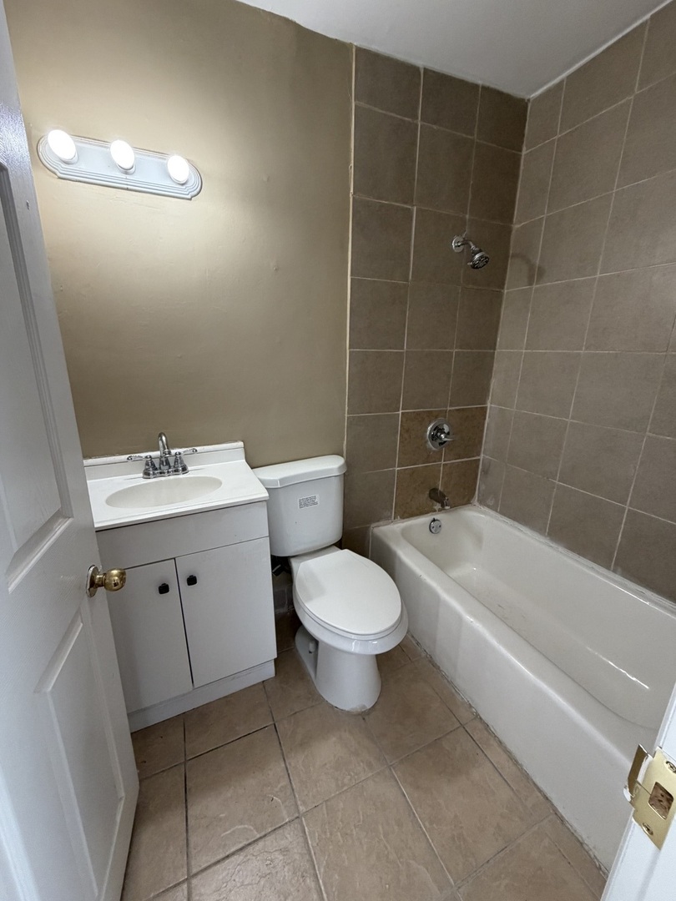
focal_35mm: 14
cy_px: 450
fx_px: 365
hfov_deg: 85.7
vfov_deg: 102.1
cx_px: 338
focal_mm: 2.22
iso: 320
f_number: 2.2
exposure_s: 1/120
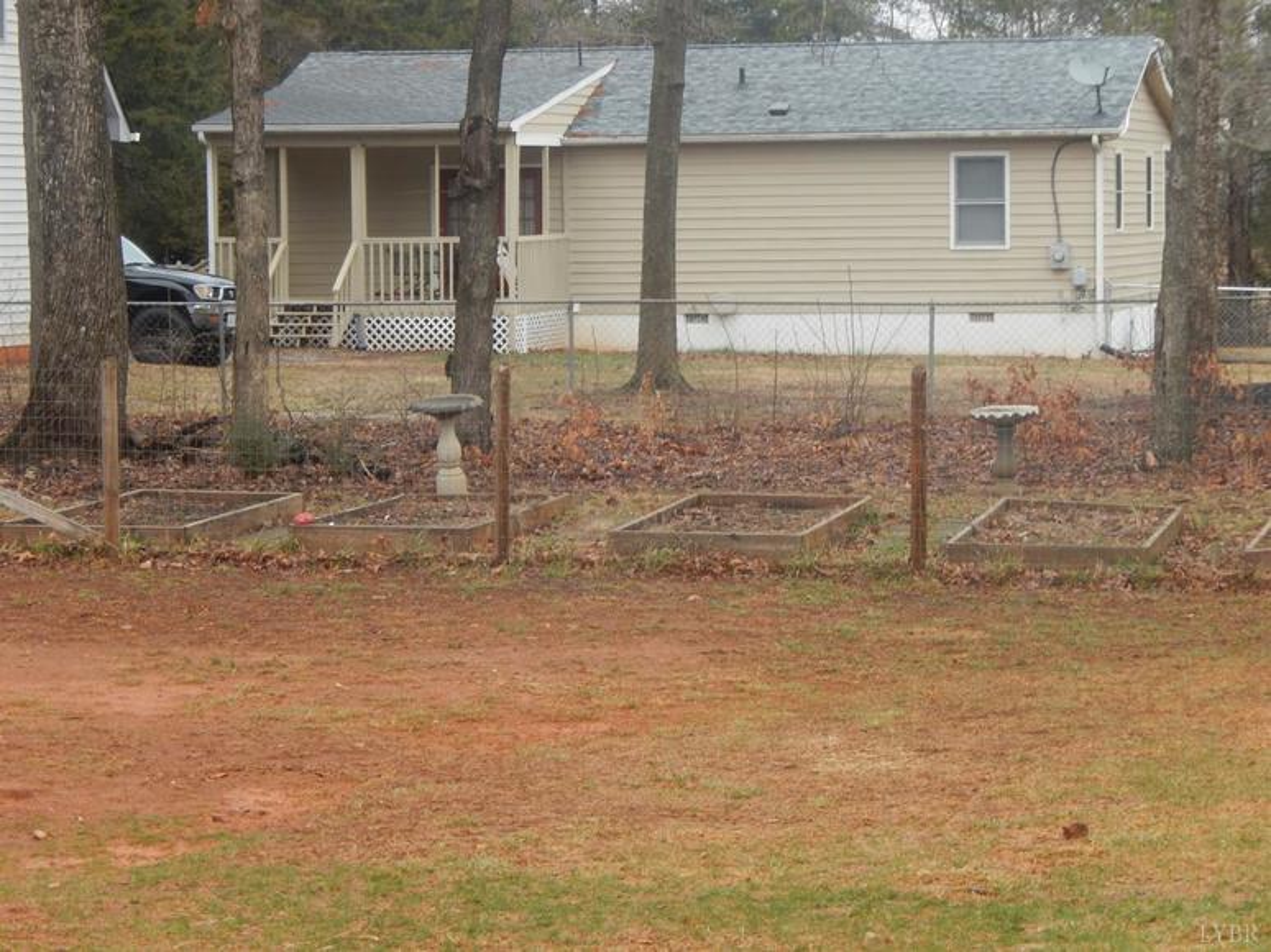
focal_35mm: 117
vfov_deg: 12.7
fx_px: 4295
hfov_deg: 16.8
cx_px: 636
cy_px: 476
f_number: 5.5
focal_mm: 21
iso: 125
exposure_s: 1/30
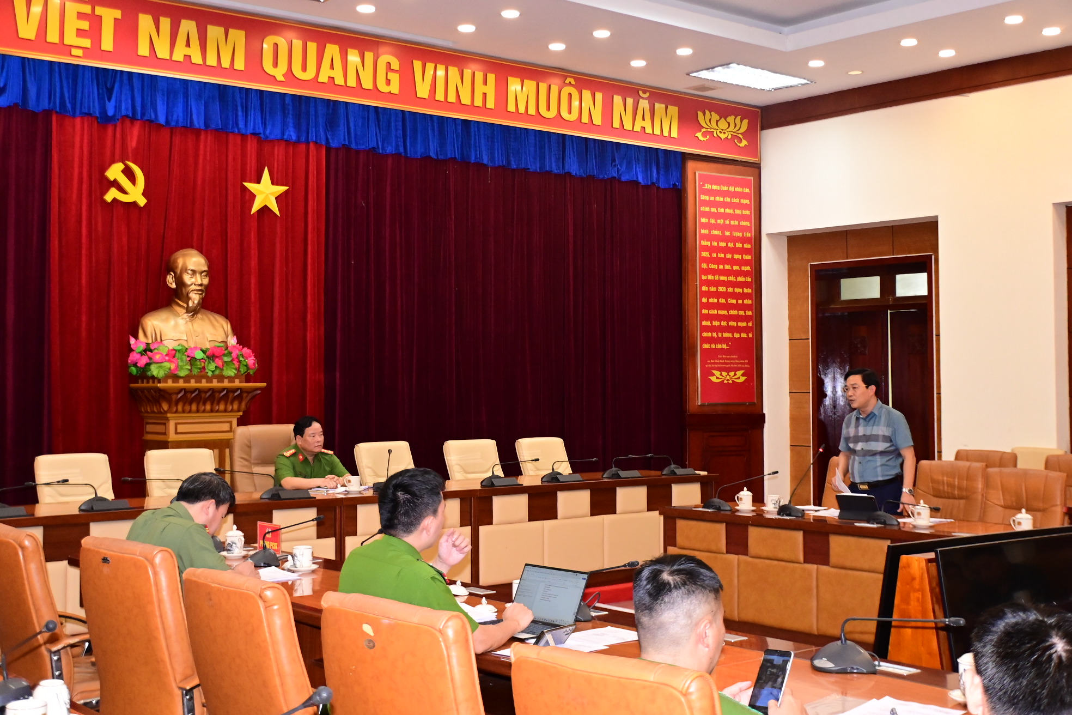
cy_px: 358
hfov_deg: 43.6
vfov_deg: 29.9
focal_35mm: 45
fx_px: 1340
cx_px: 536
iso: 2500
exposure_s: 1/200
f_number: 4
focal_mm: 30
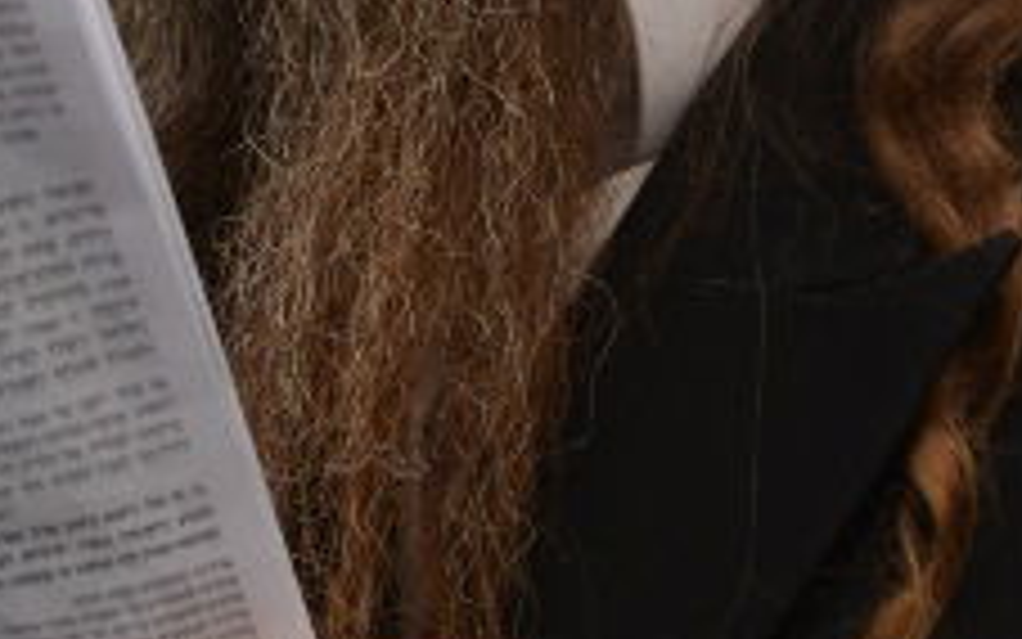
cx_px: -32
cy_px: -598
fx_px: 7049
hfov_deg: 8.2
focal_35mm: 253
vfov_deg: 5.1
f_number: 5
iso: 800
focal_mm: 55
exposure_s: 1/80
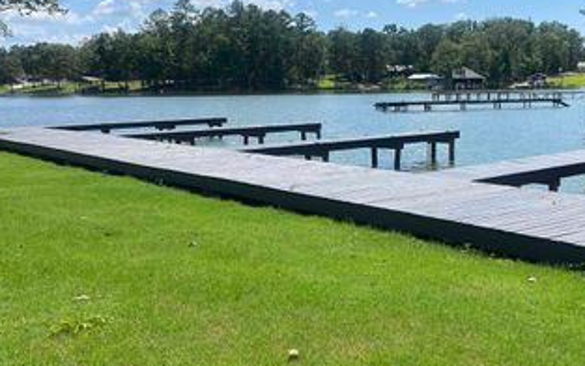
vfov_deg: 29.2
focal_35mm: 44
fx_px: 702
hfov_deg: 43.6
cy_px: 147
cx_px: 449
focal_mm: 5.7
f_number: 1.5
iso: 50
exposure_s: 1/4630
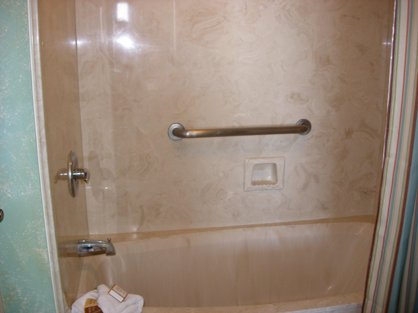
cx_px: 209
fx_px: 459
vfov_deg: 37.7
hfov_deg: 49.0
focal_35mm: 38
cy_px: 156
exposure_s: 1/16.9
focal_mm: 7.8
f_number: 2.8
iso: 79
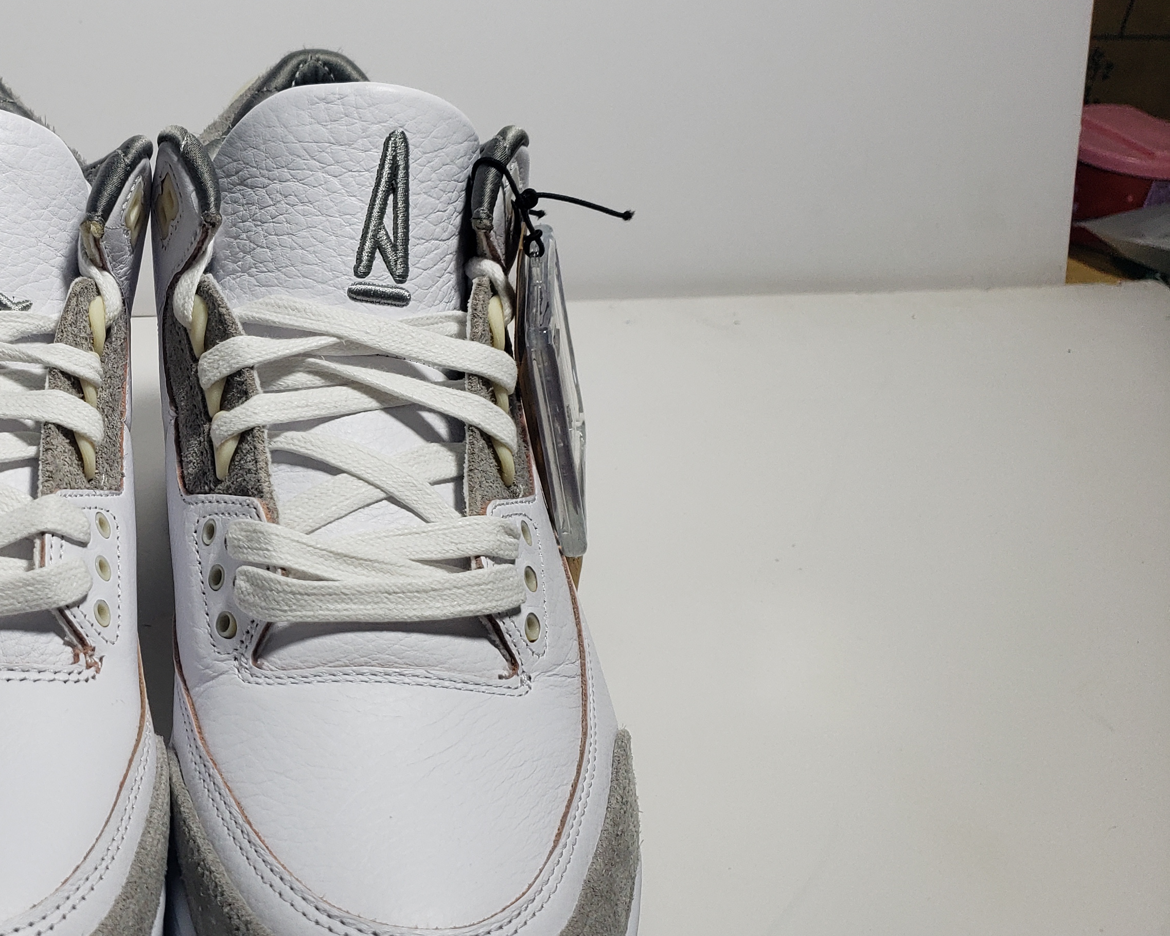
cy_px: 516
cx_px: 135
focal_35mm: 45
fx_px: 1558
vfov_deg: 33.4
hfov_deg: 38.5
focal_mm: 4.3
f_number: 1.5
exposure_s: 1/653
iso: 50
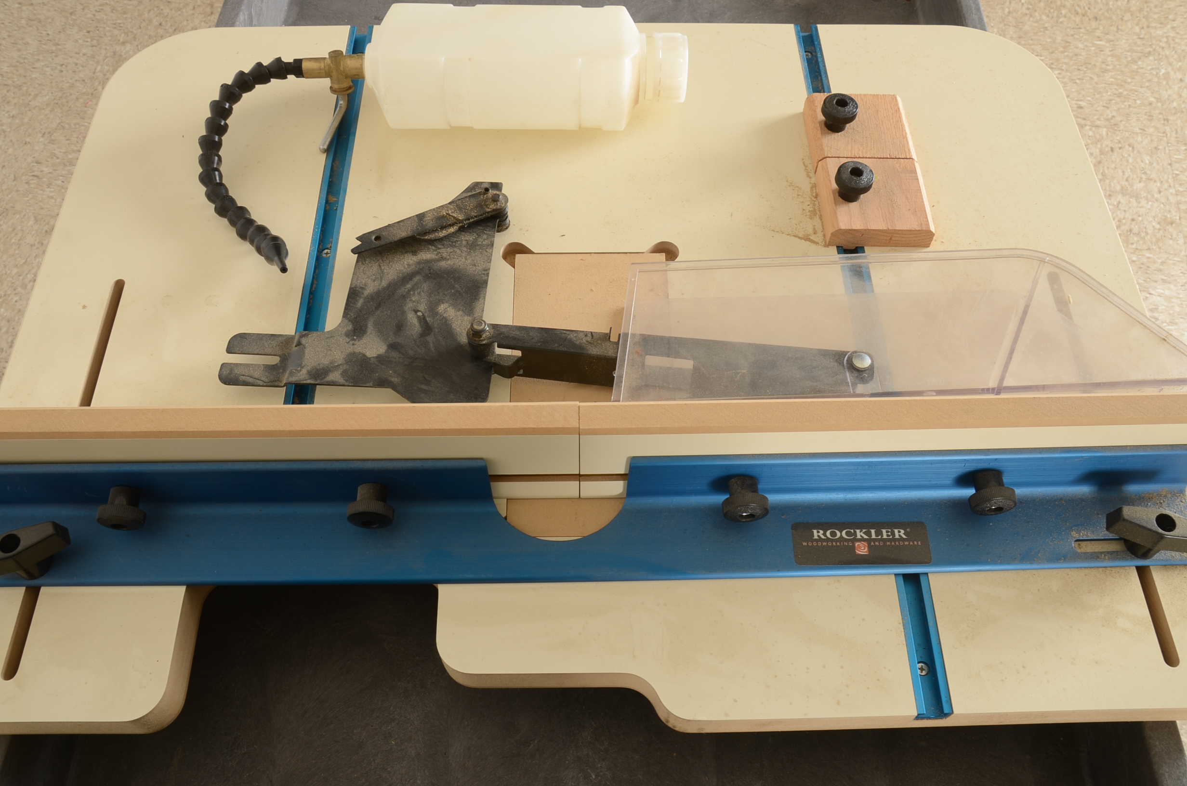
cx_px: 594
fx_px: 1036
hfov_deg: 59.6
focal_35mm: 32
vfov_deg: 41.5
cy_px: 393
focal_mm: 21
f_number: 13
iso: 125
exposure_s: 1/125
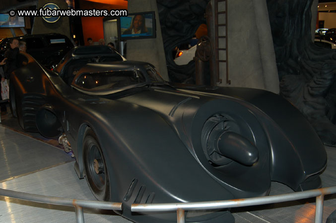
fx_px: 336
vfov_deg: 36.8
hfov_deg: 53.2
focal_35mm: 36
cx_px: 168
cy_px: 112
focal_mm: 24
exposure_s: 1/60
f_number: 5
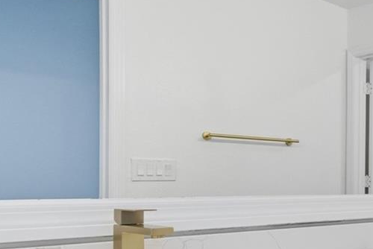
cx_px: 526
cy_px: 198
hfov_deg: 29.5
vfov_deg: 27.6
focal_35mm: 48
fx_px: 498
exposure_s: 1/40
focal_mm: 15
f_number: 9
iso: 250
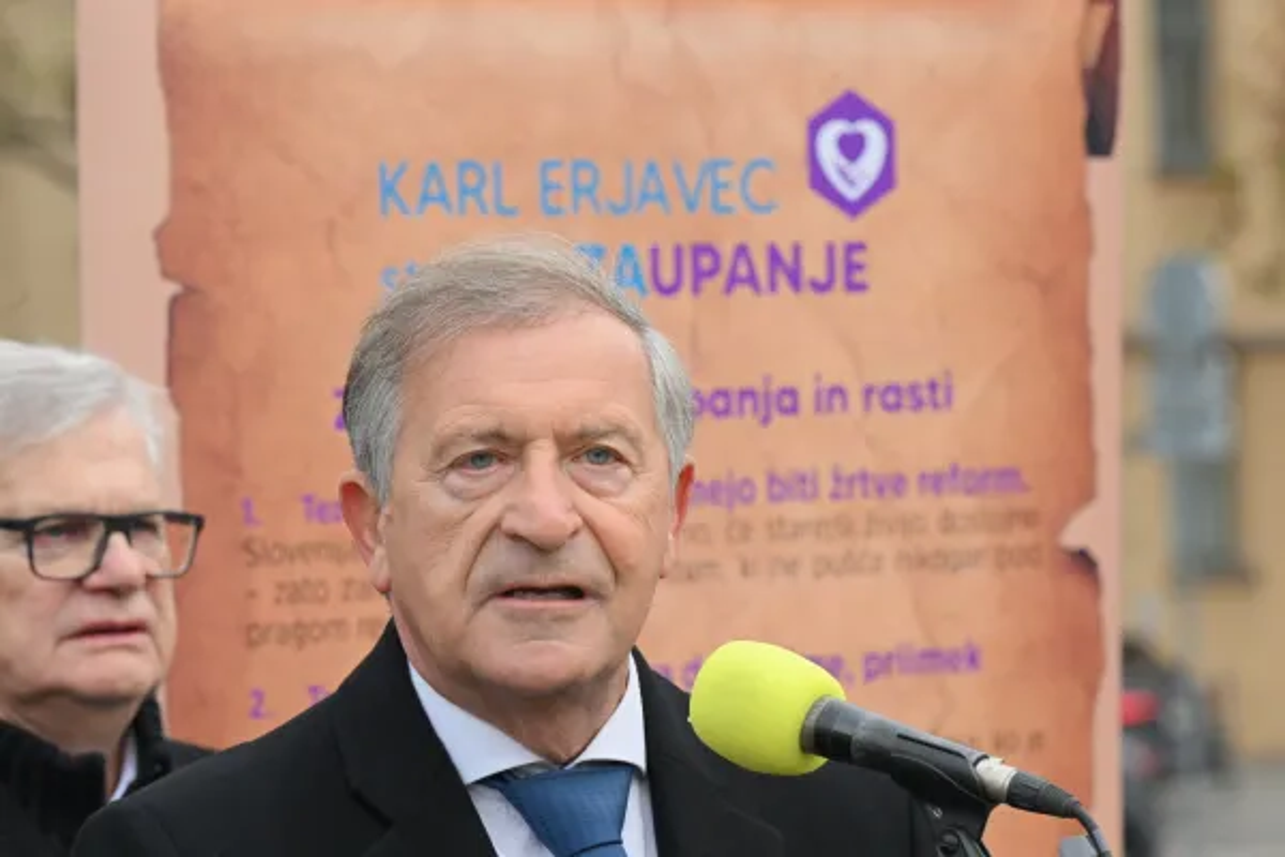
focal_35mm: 200
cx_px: 642
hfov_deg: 10.3
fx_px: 7138
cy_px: 428
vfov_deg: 6.9
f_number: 10
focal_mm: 200
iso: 1250
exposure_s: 1/500
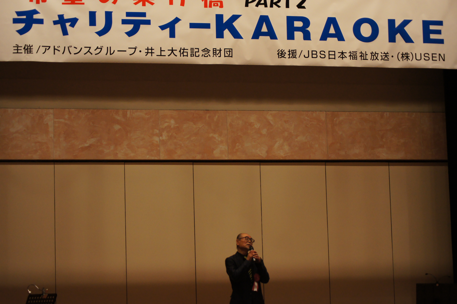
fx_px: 1141
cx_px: 228
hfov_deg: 22.6
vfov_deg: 15.2
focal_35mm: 90
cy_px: 152
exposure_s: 1/100
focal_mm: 60
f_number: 4
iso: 1000
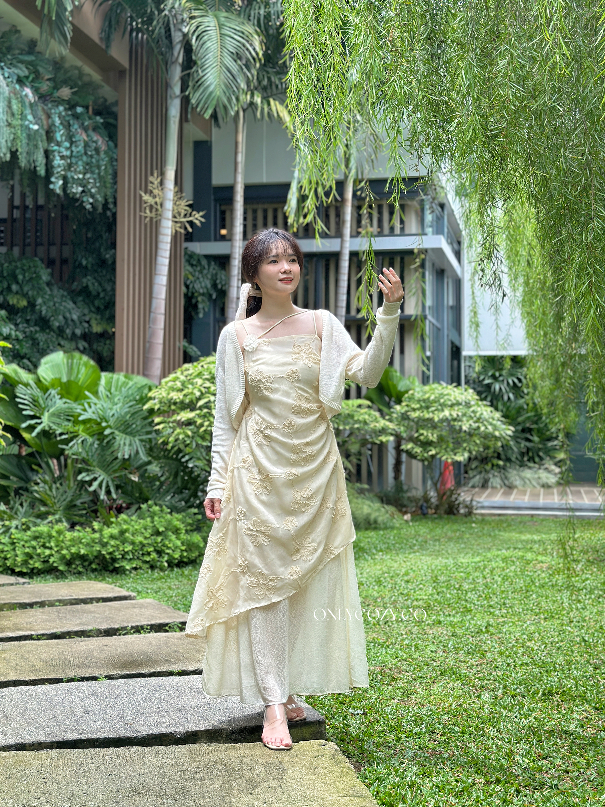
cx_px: 302
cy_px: 404
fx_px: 1119
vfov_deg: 39.7
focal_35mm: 48
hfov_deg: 30.3
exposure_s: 1/1030
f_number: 1.78
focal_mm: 6.86
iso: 80
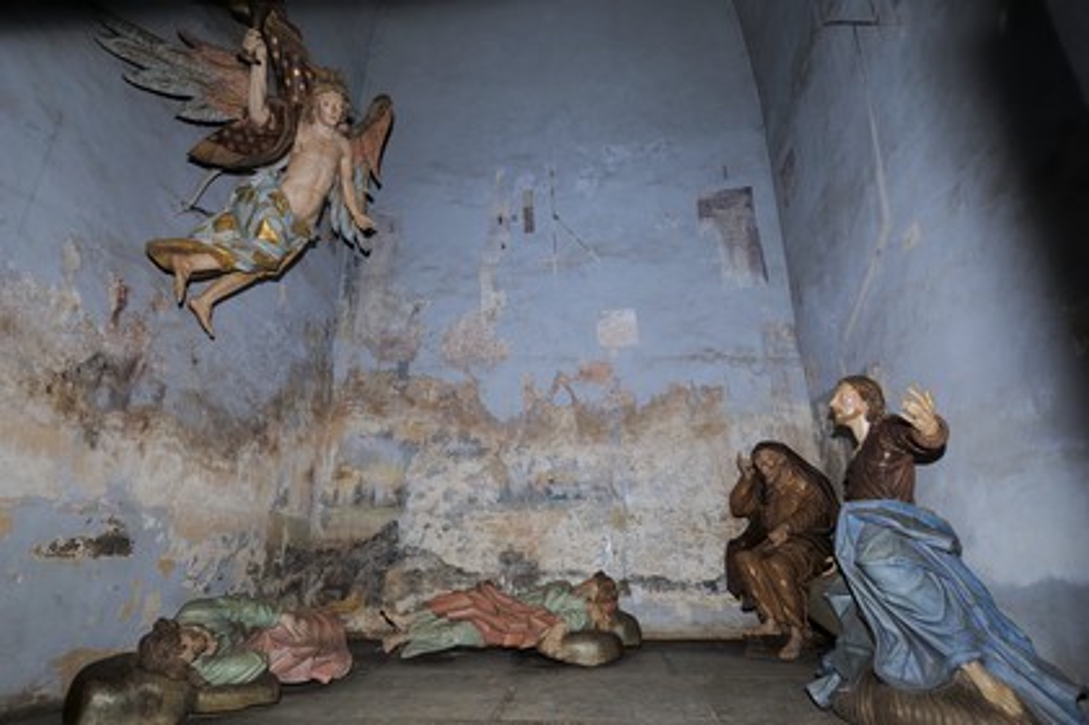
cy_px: 362
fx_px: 544
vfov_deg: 67.3
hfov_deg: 90.0
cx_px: 544
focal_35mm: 18
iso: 100
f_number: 8
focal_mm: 12
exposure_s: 1/60
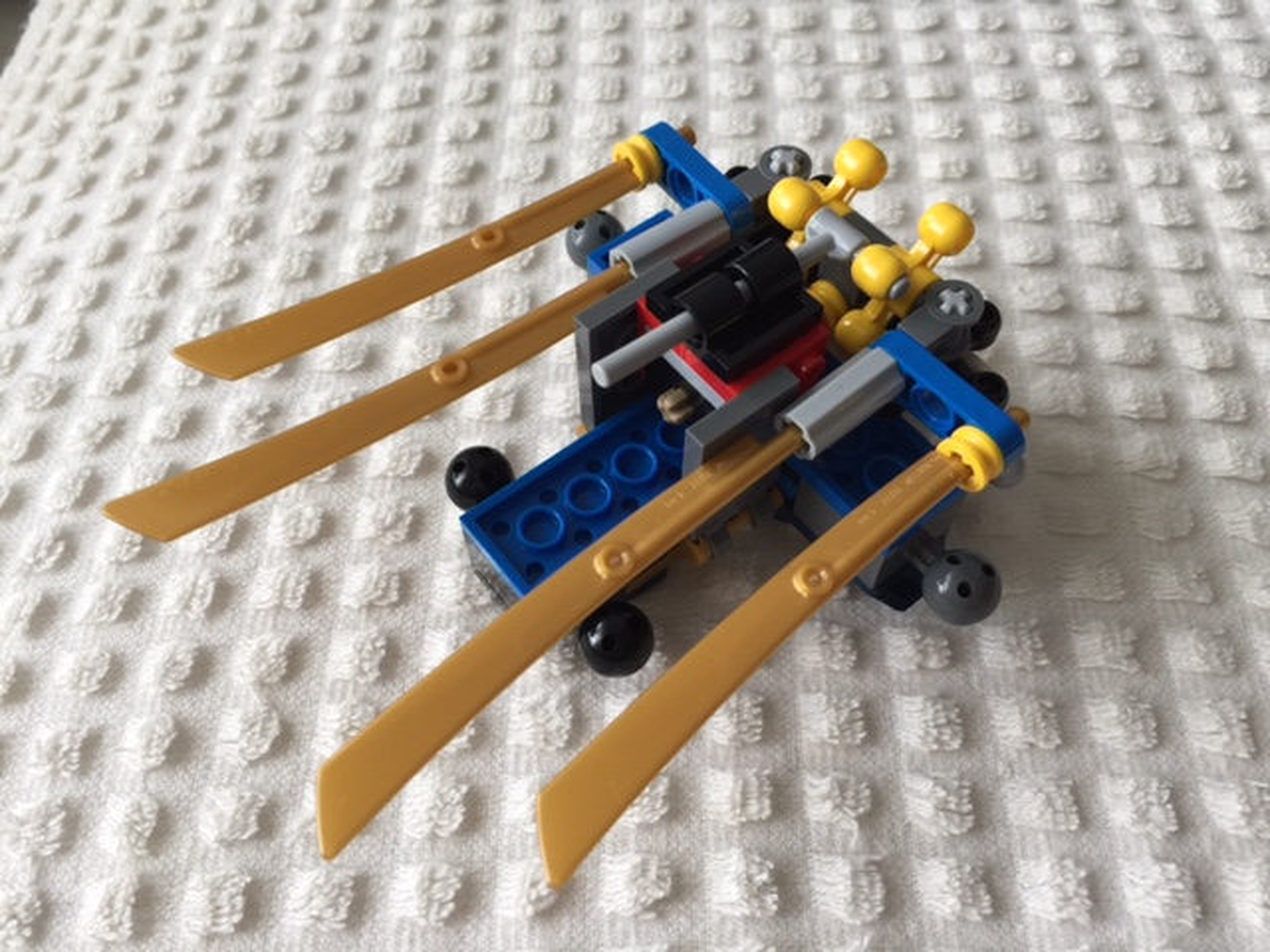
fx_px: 1064
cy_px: 476
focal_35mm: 29
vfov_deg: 48.2
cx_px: 635
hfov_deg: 61.7
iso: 32
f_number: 2.2
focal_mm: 4.15
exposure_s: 1/40
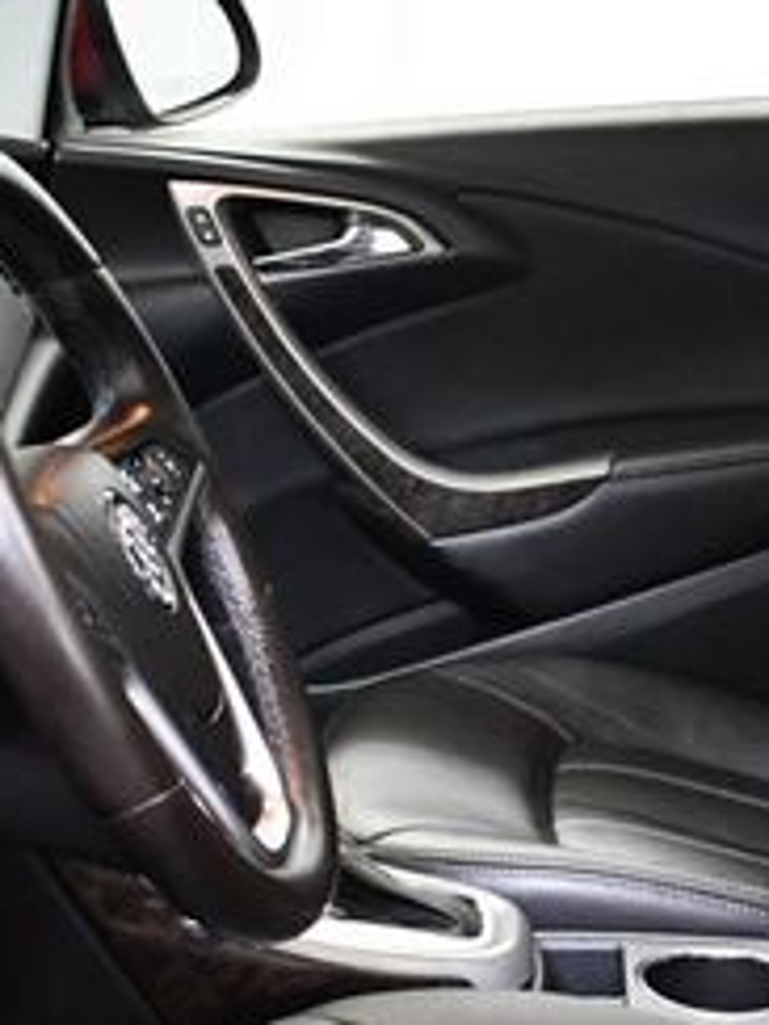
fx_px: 2695
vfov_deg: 21.3
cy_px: 832
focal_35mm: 91
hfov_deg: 15.9
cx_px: 761
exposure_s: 1/100
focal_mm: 18
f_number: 3.5
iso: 3200
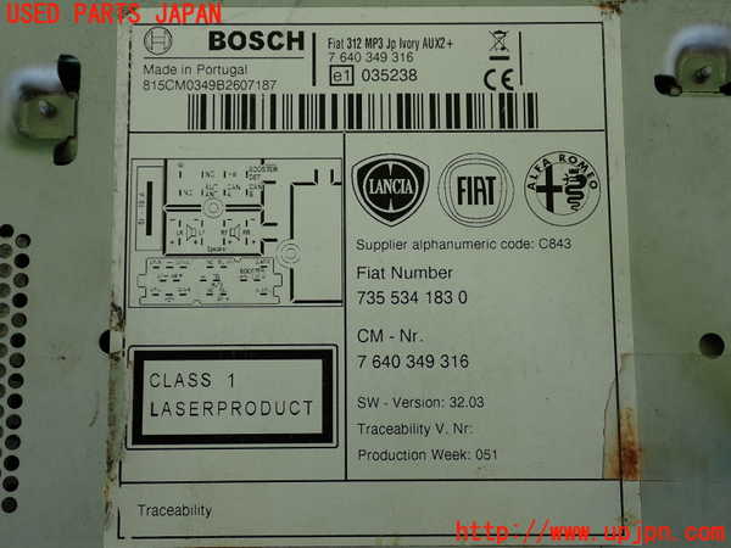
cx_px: 366
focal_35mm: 41
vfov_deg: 35.1
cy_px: 274
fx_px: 866
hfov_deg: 45.8
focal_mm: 7.31
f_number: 2.8
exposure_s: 1/125
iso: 200
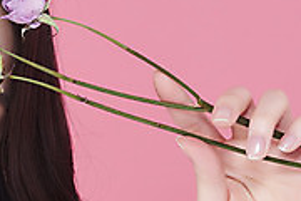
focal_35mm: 349
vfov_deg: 3.9
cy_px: 229
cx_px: -155
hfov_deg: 5.8
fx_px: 2918
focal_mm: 105
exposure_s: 1/125
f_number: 11
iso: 64
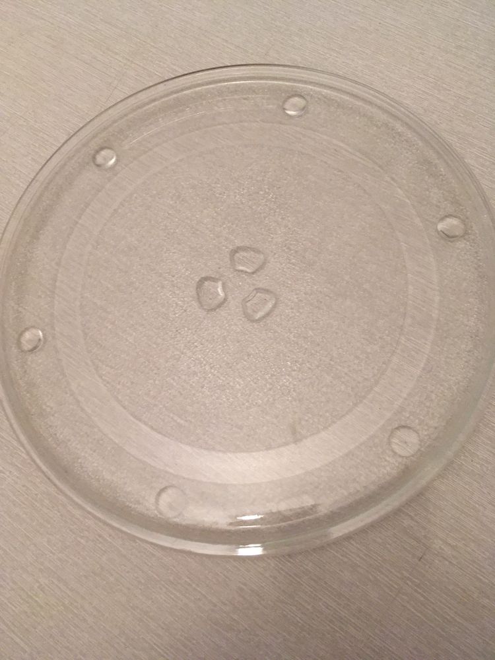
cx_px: 248
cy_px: 330
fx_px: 553
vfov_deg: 61.7
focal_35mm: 29
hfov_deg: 48.2
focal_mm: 4.15
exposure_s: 1/25
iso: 200
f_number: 2.2
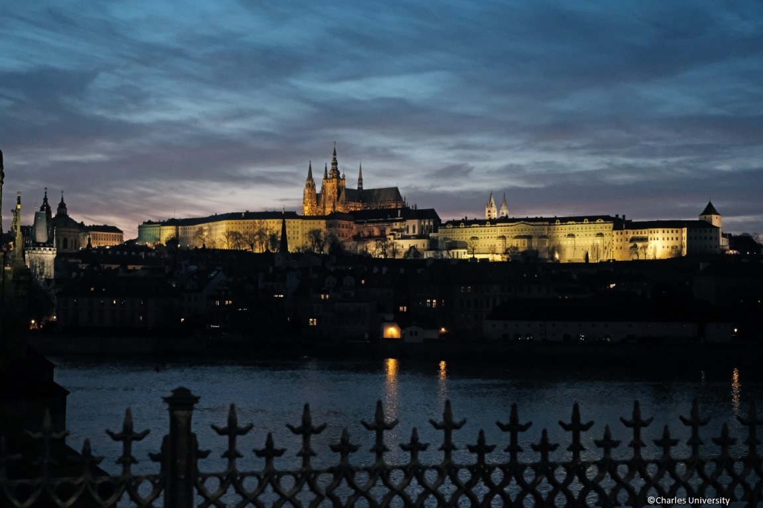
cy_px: 254
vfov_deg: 25.5
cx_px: 382
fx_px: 1123
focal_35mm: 53
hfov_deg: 37.5
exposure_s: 1/125
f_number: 3.2
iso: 6400
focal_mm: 35
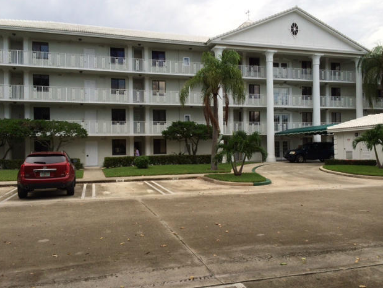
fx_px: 343
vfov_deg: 45.5
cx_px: 189
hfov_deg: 58.3
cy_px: 147
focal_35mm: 31
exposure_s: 1/820
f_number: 2.2
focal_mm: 4.12
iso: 32
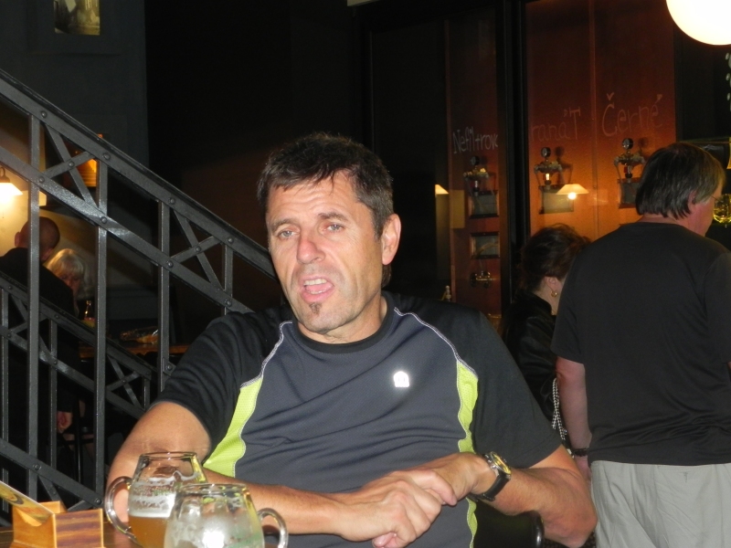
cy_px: 274
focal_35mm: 95
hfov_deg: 20.7
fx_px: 2006
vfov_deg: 15.6
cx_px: 366
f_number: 4
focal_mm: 16.9
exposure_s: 1/30
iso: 351
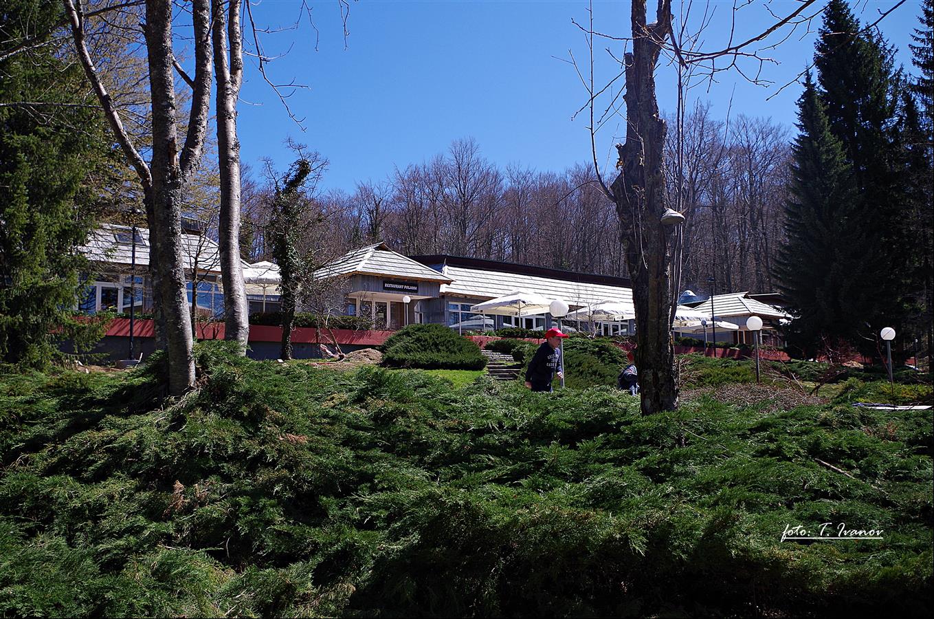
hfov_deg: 60.4
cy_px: 310
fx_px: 803
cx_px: 467
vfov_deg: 42.1
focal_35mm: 31
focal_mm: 21.25
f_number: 4.5
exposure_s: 1/500
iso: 100
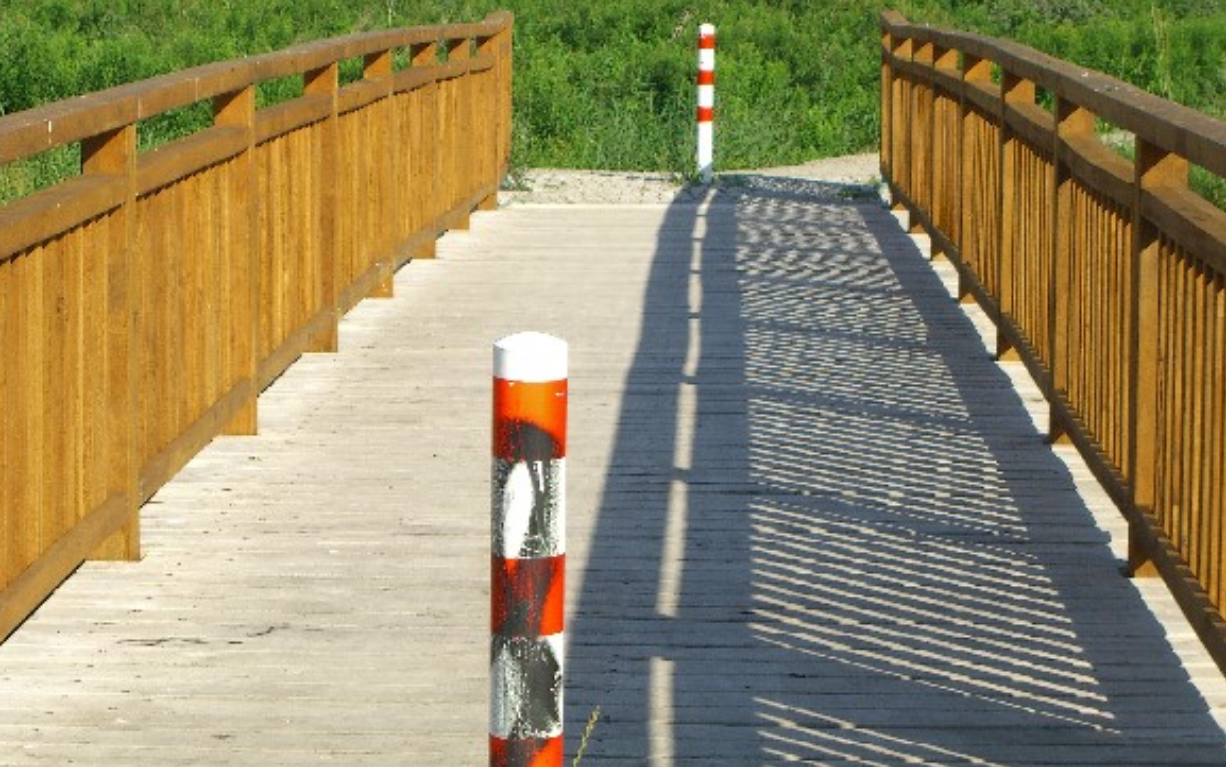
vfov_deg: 10.7
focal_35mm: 122
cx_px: 609
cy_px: 343
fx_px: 4078
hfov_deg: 17.1
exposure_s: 1/320
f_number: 5.1
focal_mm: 23.7
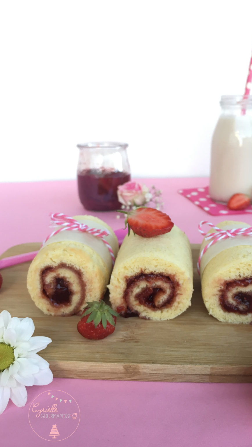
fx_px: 380
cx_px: 156
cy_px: 221
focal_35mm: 32
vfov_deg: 61.0
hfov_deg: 36.5
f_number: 2.2
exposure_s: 1/33
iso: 32
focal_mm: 4.15
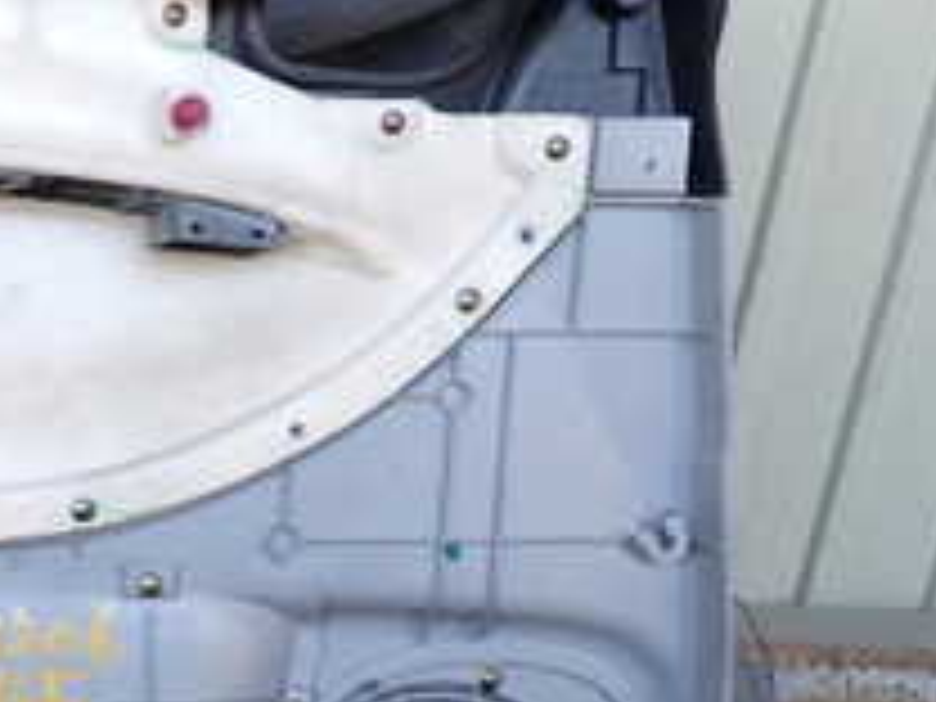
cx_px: -216
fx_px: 1947
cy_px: 612
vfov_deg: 20.1
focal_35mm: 72
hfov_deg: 24.3
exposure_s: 1/80
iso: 100
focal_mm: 4.5
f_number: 2
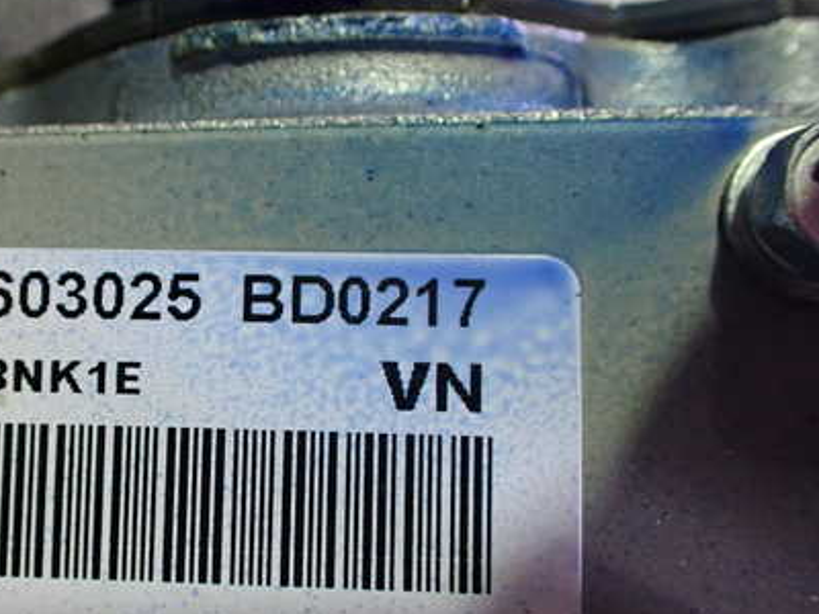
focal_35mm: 45
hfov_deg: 41.1
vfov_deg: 32.0
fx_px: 1065
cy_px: 397
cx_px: 223
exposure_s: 1/60
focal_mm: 5.4
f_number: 2.3
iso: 800
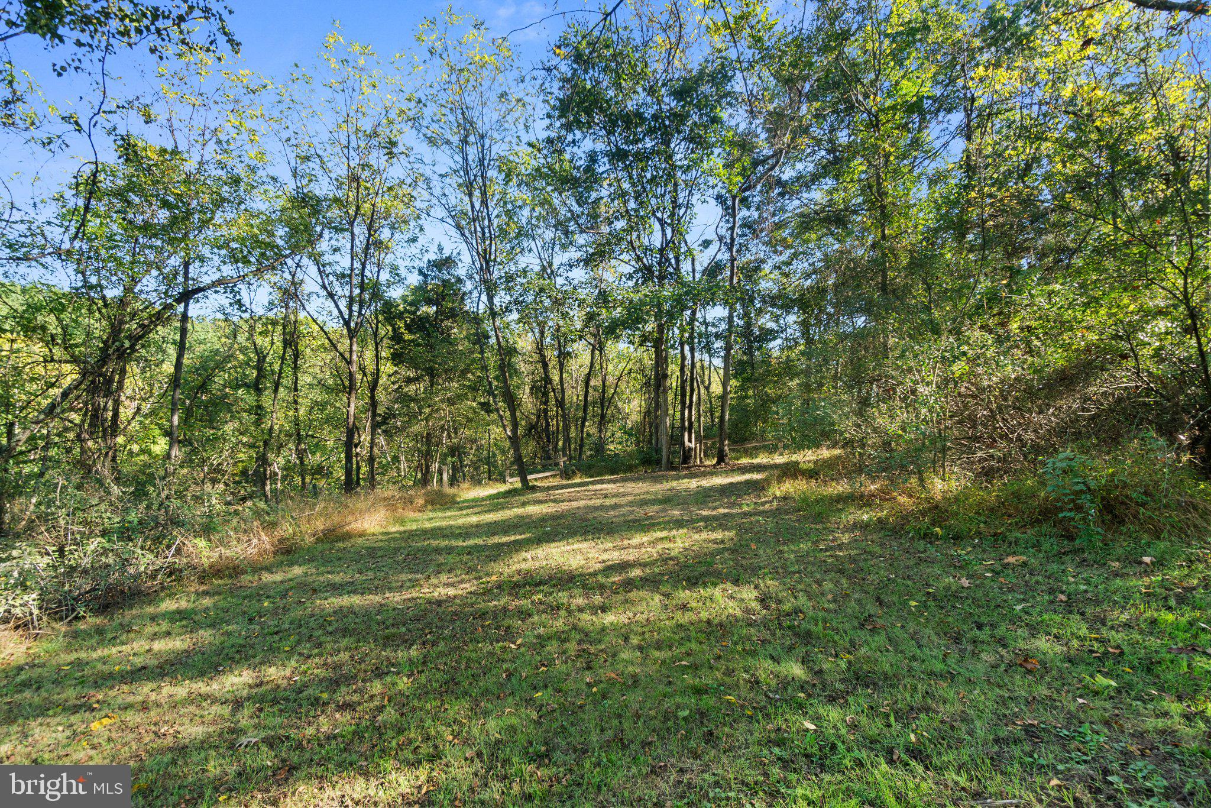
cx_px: 606
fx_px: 505
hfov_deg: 100.4
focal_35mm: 15
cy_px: 404
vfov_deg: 77.3
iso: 500
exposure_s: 1/60
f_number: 8
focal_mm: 10
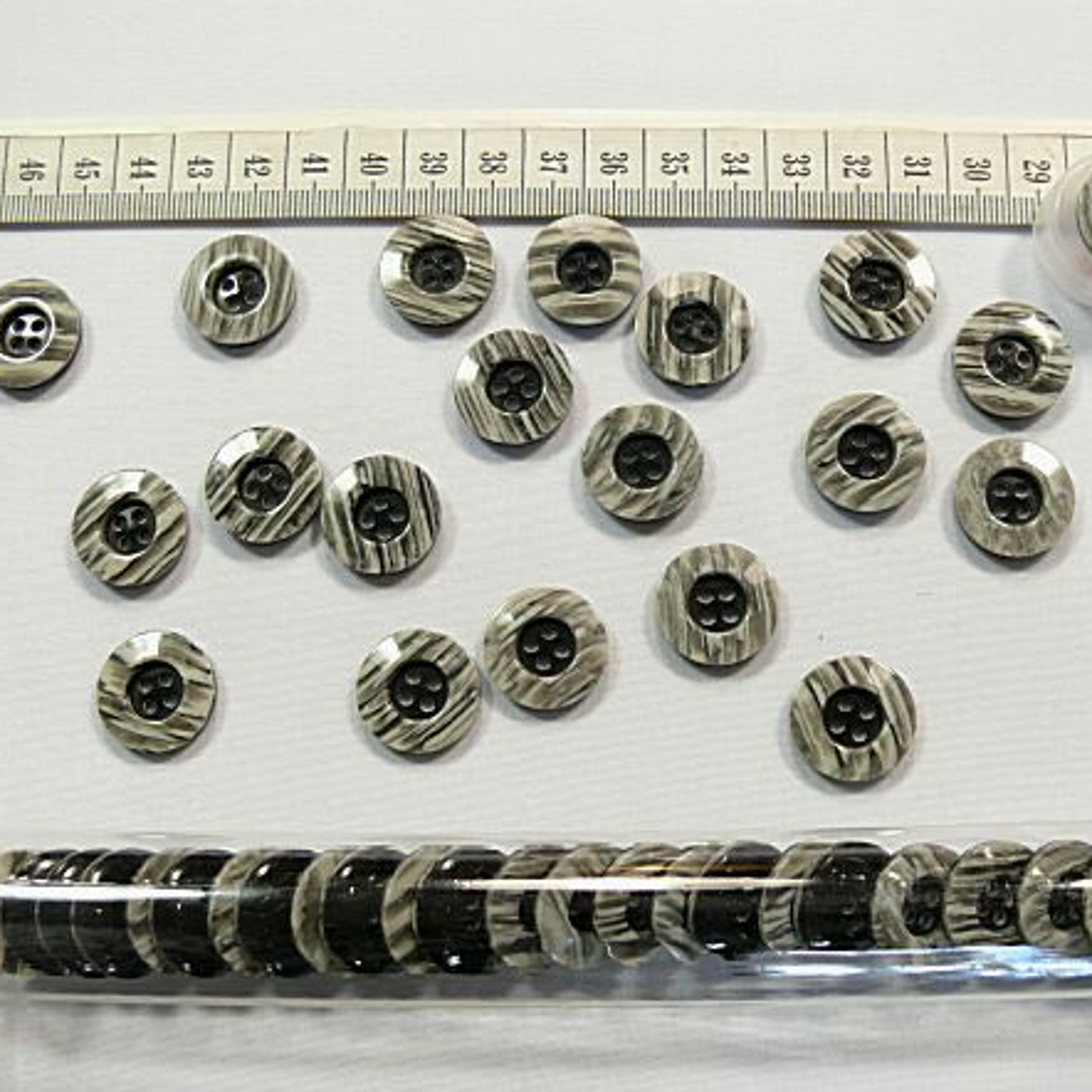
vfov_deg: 40.0
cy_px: 546
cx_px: 590
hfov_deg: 40.0
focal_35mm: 42
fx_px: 1499
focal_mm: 7.4
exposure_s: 1/50
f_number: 3.2
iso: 200
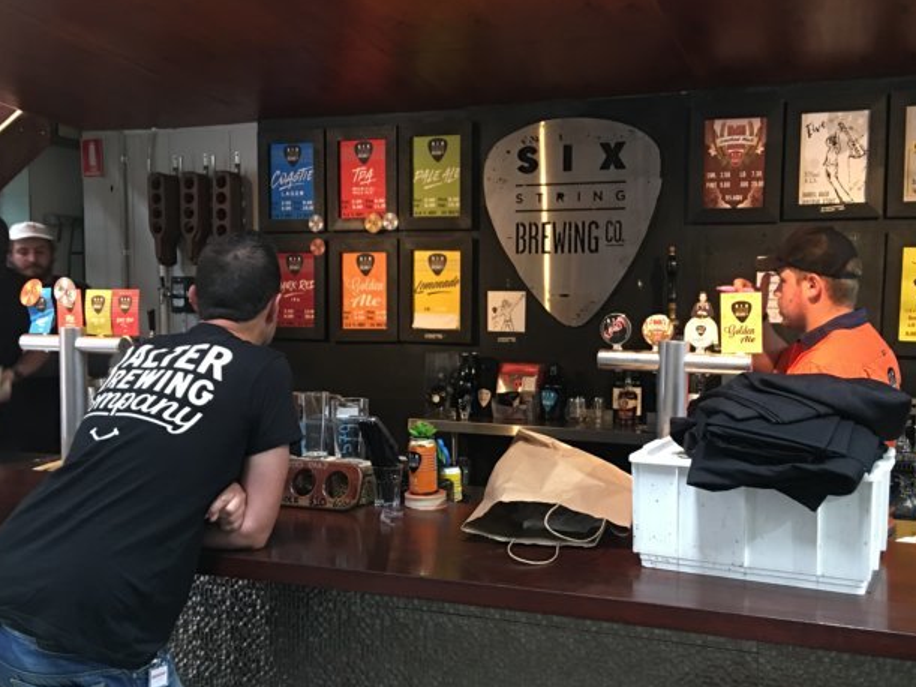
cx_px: 516
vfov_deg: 37.7
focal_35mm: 38
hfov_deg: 48.9
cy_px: 369
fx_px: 1005
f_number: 2.2
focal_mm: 4.15
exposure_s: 1/8
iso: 100
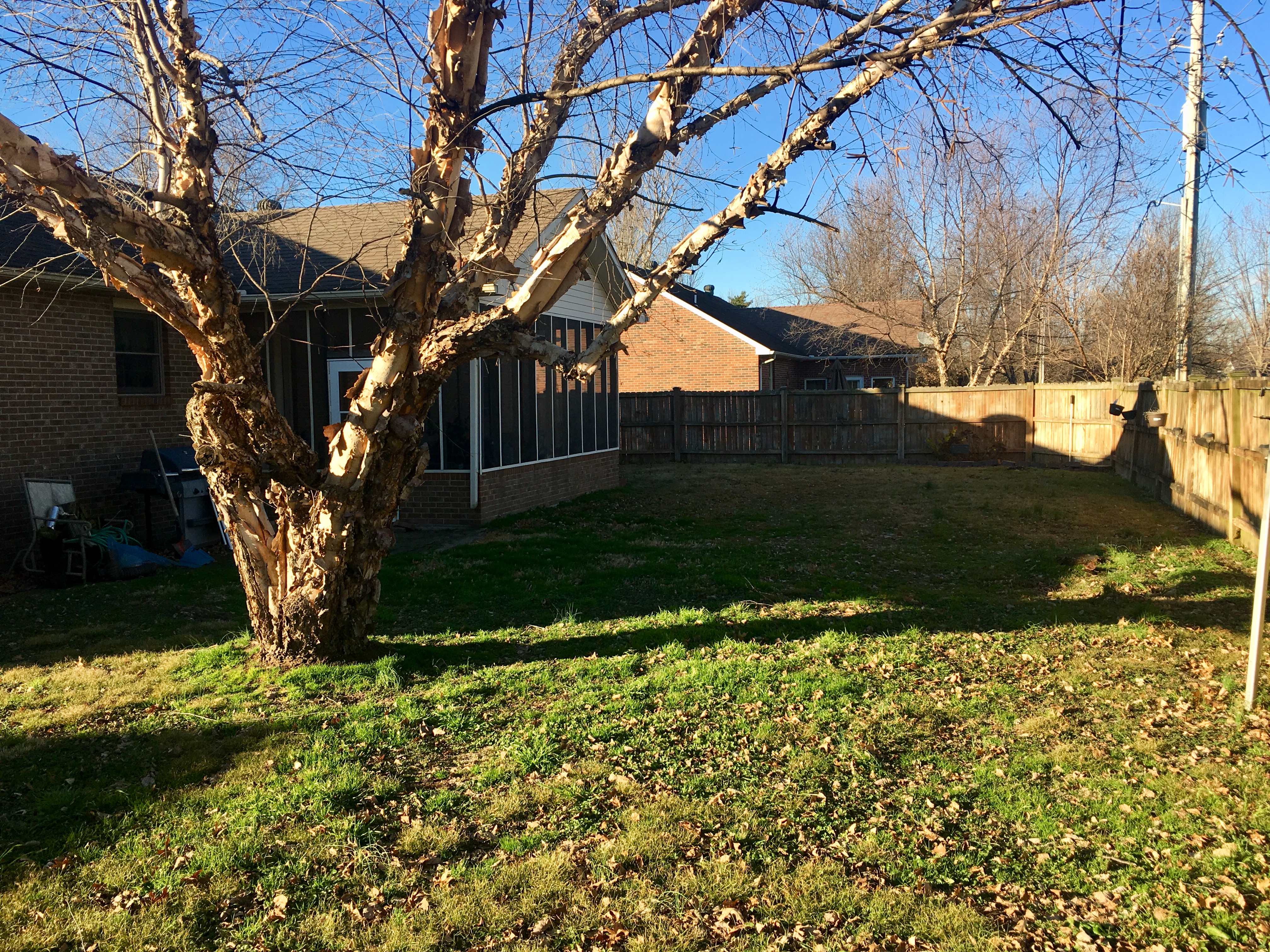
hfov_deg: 61.7
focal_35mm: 29
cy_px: 476
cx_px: 635
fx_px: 1064
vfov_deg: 48.2
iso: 25
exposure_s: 1/620
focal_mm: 4.15
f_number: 2.2
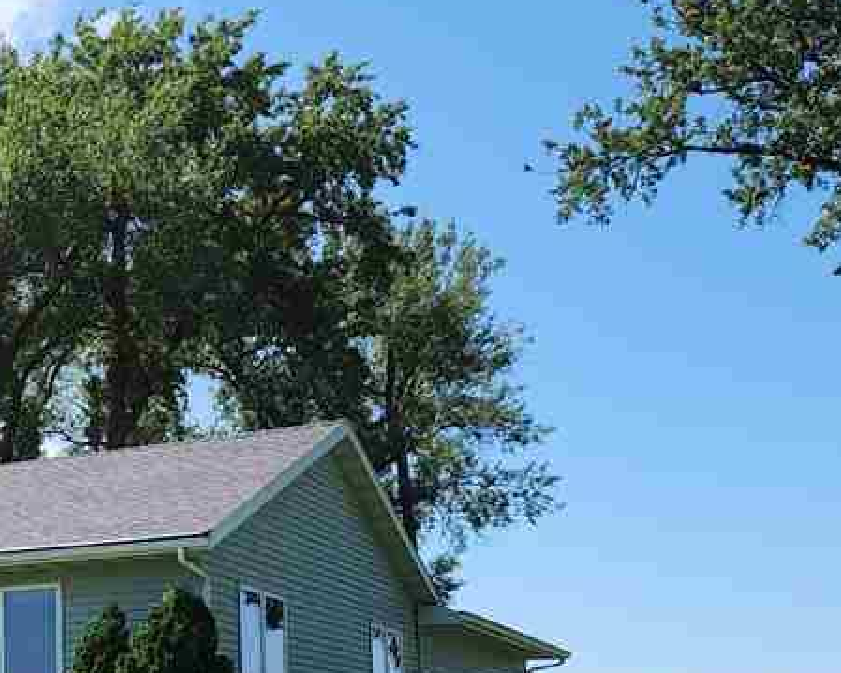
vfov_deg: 23.2
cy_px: 607
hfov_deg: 25.7
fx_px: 1593
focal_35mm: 64
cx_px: -227
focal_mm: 6.4
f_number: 1.8
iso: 12
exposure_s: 1/829
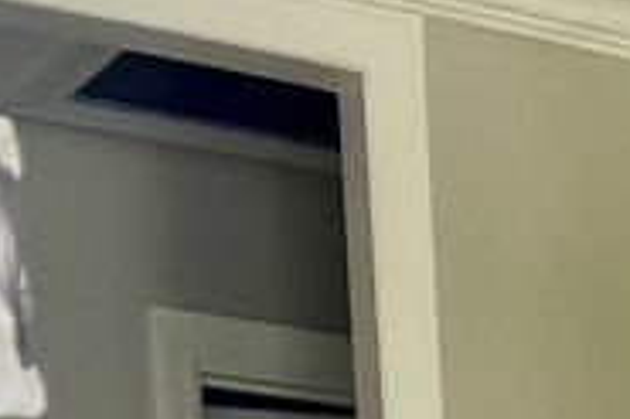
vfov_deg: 6.8
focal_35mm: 158
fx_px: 2762
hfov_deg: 12.3
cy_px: 1666
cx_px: 964
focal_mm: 5.1
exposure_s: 1/115
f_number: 1.6
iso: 125
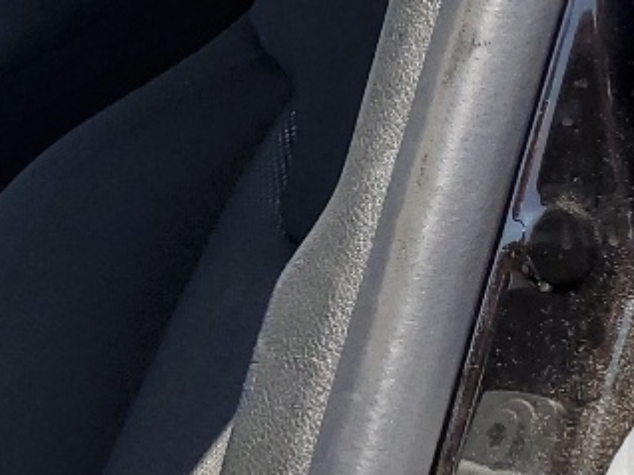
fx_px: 2397
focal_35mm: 131
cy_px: 222
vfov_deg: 11.3
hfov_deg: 12.1
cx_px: -889
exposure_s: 1/1000
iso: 50
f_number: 1.5
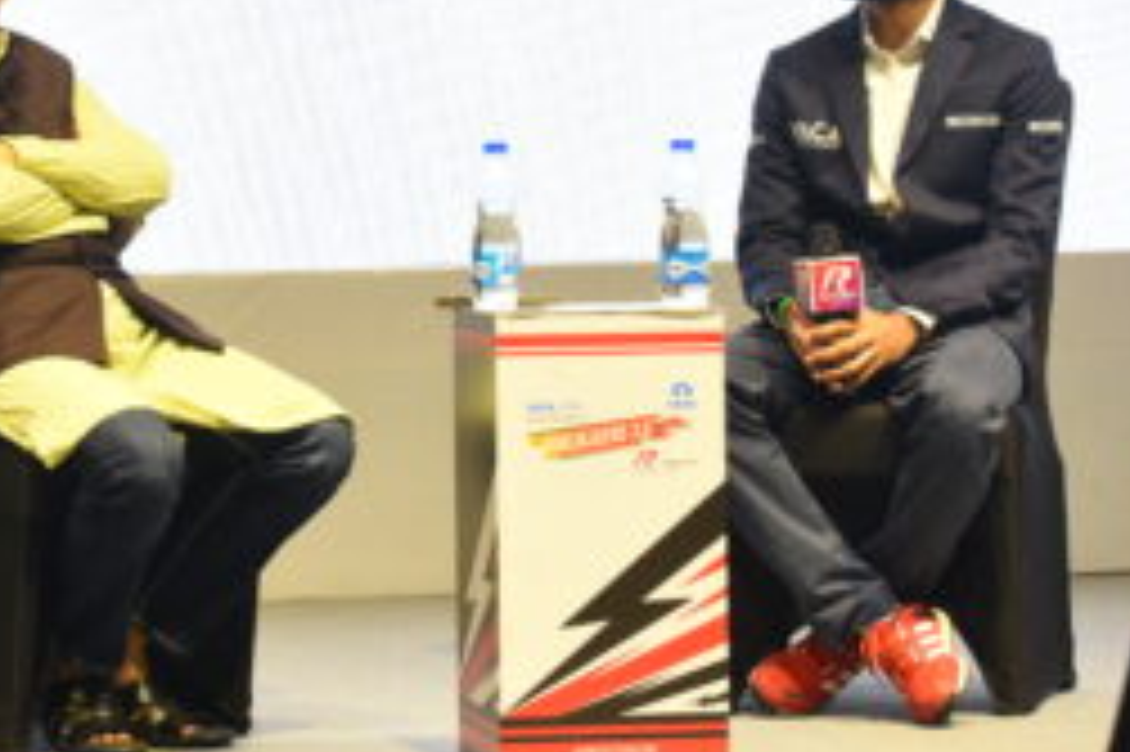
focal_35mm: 242
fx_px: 7591
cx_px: 126
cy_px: 216
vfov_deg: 5.7
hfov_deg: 8.5
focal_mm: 135
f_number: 3.5
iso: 640
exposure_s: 1/160
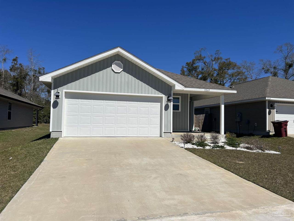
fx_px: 221
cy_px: 110
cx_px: 147
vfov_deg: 53.1
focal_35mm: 26
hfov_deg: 67.3
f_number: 1.5
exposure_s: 1/12658
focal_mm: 5.7
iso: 50
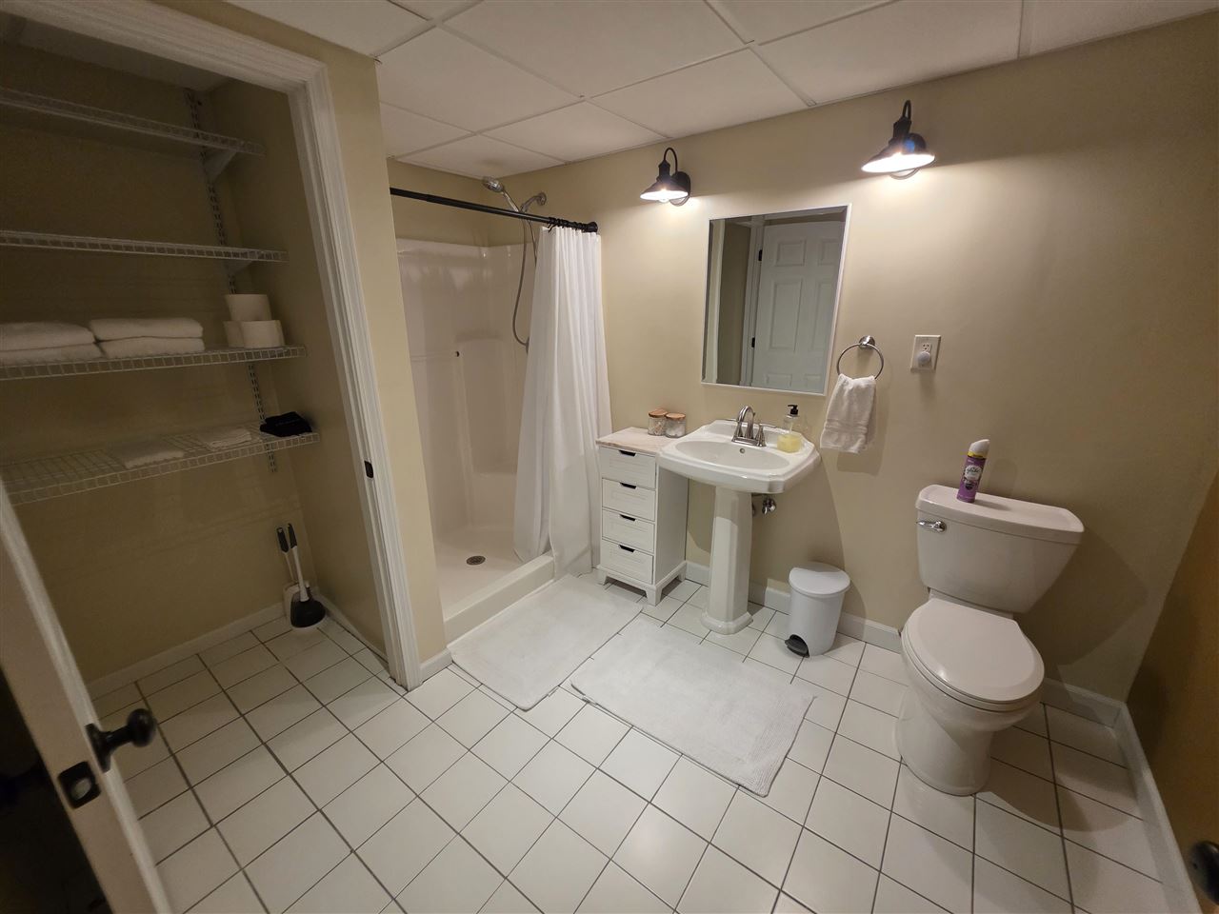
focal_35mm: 13
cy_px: 457
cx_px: 610
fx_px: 458
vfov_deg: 89.9
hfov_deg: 106.2
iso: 250
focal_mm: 2.2
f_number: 1.9
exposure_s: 1/120
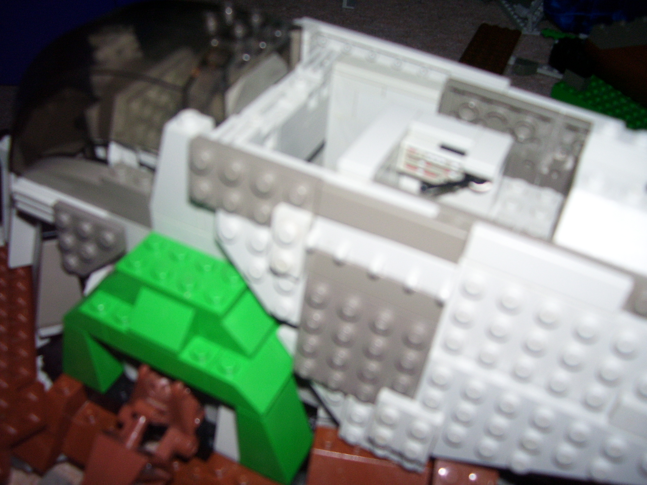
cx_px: 324
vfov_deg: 41.8
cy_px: 242
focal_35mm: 34
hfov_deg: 54.0
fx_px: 635
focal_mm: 5.6
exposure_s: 1/60
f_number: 2.7
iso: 125
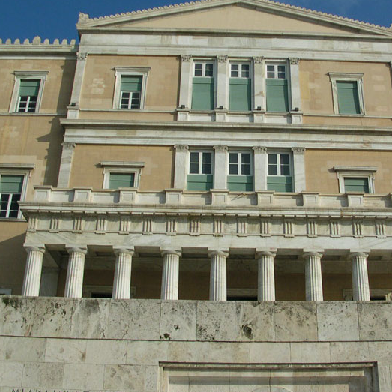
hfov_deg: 33.8
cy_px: 184
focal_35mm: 50
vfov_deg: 34.0
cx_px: 255
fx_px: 641
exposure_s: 1/656
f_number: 4.5
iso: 100
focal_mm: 5.6
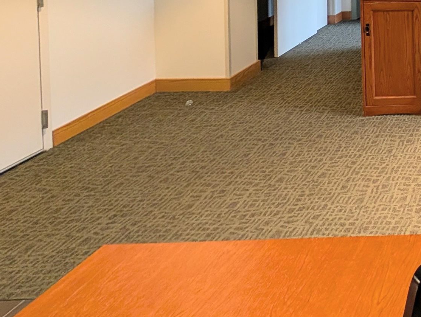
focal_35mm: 33
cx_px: 572
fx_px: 402
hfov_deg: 34.4
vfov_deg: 31.9
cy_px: -103
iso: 66
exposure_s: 1/60
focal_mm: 2.02
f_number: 1.7
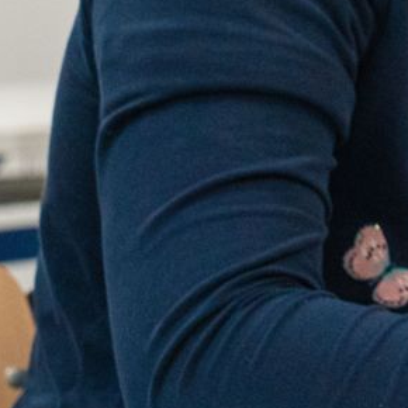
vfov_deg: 5.3
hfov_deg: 5.0
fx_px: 4374
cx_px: 1266
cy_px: -84
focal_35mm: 328
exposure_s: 1/160
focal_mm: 56
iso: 1600
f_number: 7.1
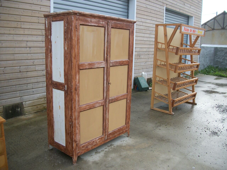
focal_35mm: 32
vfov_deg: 44.2
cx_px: 114
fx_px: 210
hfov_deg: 56.8
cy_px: 85
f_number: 2.9
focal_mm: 5.7
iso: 80
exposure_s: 1/400
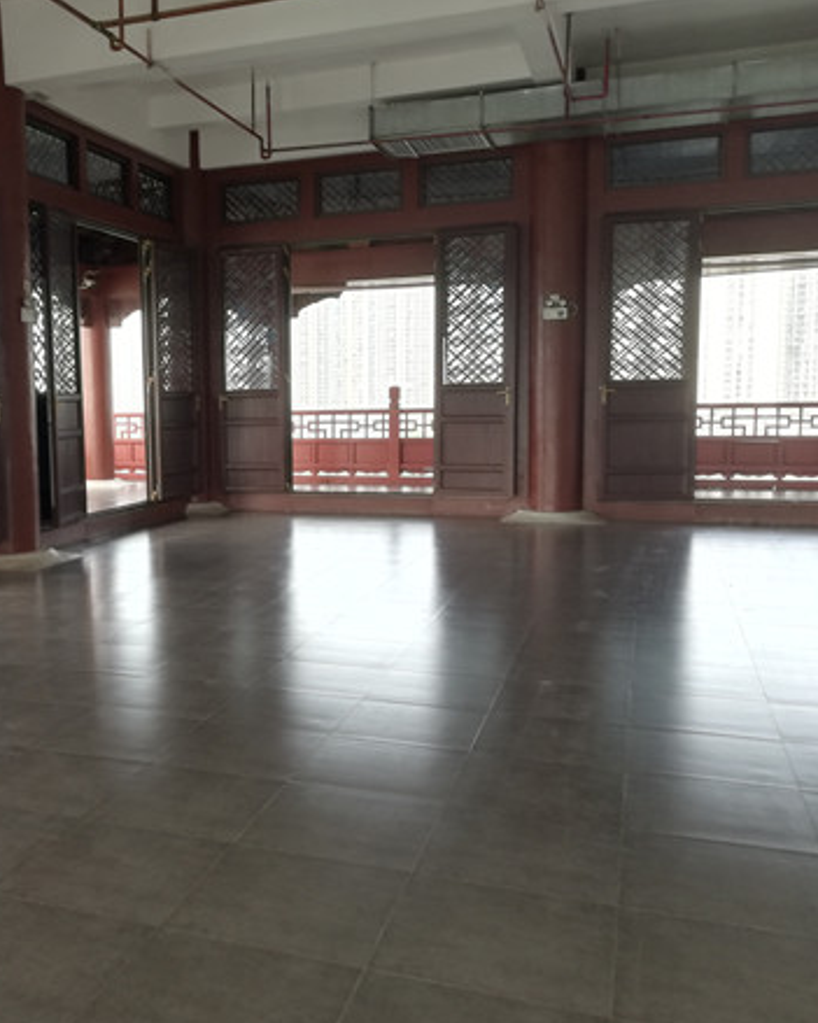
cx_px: 179
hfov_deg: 39.7
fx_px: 1090
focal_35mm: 36
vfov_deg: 50.3
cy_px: 515
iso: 50
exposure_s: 1/124
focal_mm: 3.81
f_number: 2.2
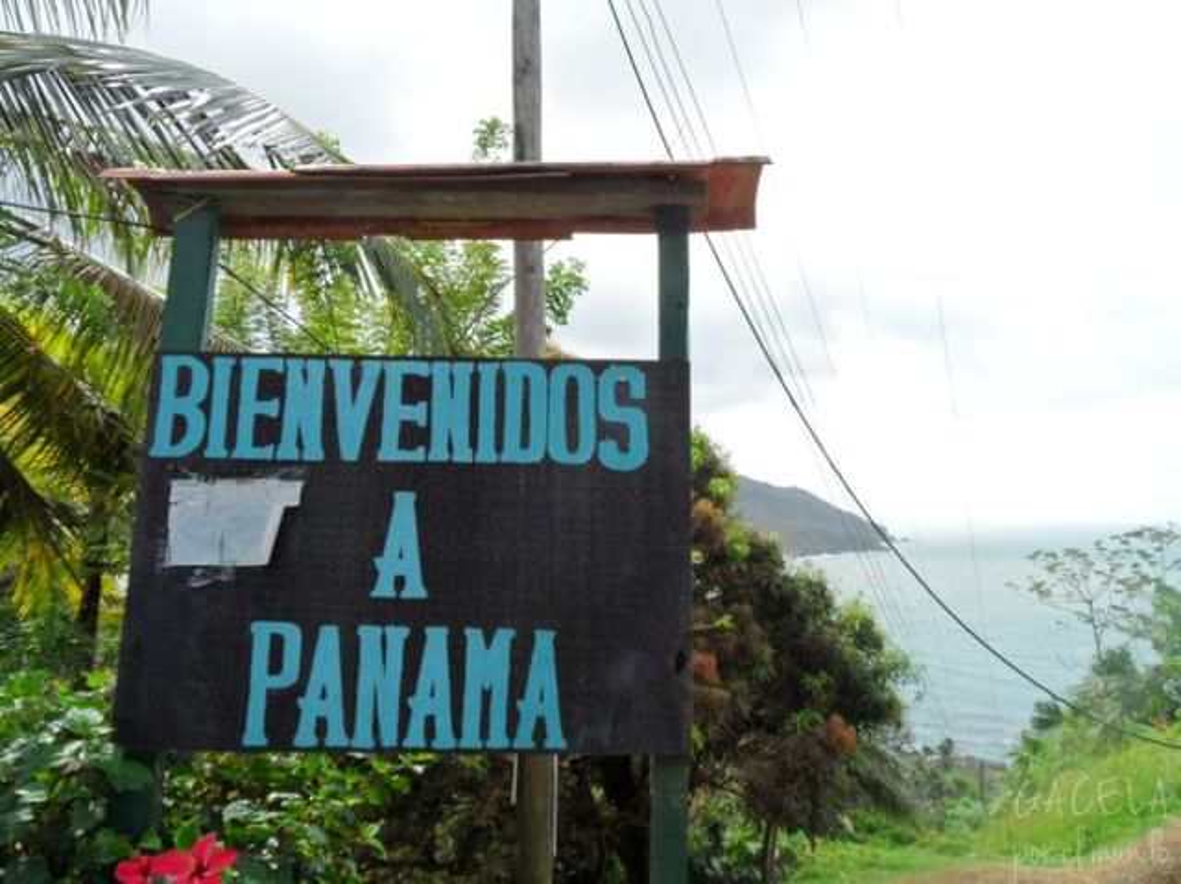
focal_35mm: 24
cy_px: 442
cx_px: 590
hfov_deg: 71.6
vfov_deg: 56.8
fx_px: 818
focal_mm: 3.9
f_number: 4.6
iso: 80
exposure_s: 1/250
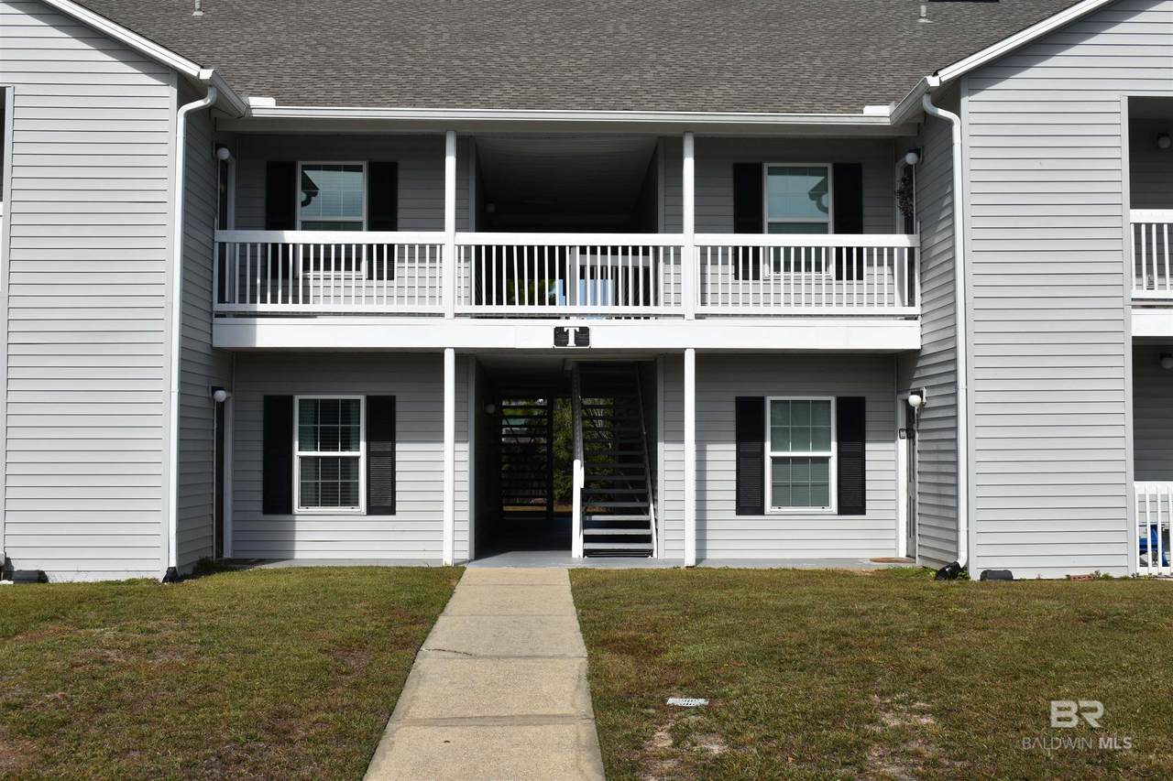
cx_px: 586
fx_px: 1515
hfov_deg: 42.3
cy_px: 390
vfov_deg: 28.9
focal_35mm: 46
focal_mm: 31
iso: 100
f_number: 10
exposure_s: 1/400
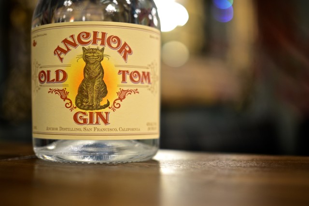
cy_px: 103
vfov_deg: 25.8
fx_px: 451
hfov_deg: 37.8
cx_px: 154
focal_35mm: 52
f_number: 1.8
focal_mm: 35
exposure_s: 1/25
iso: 200
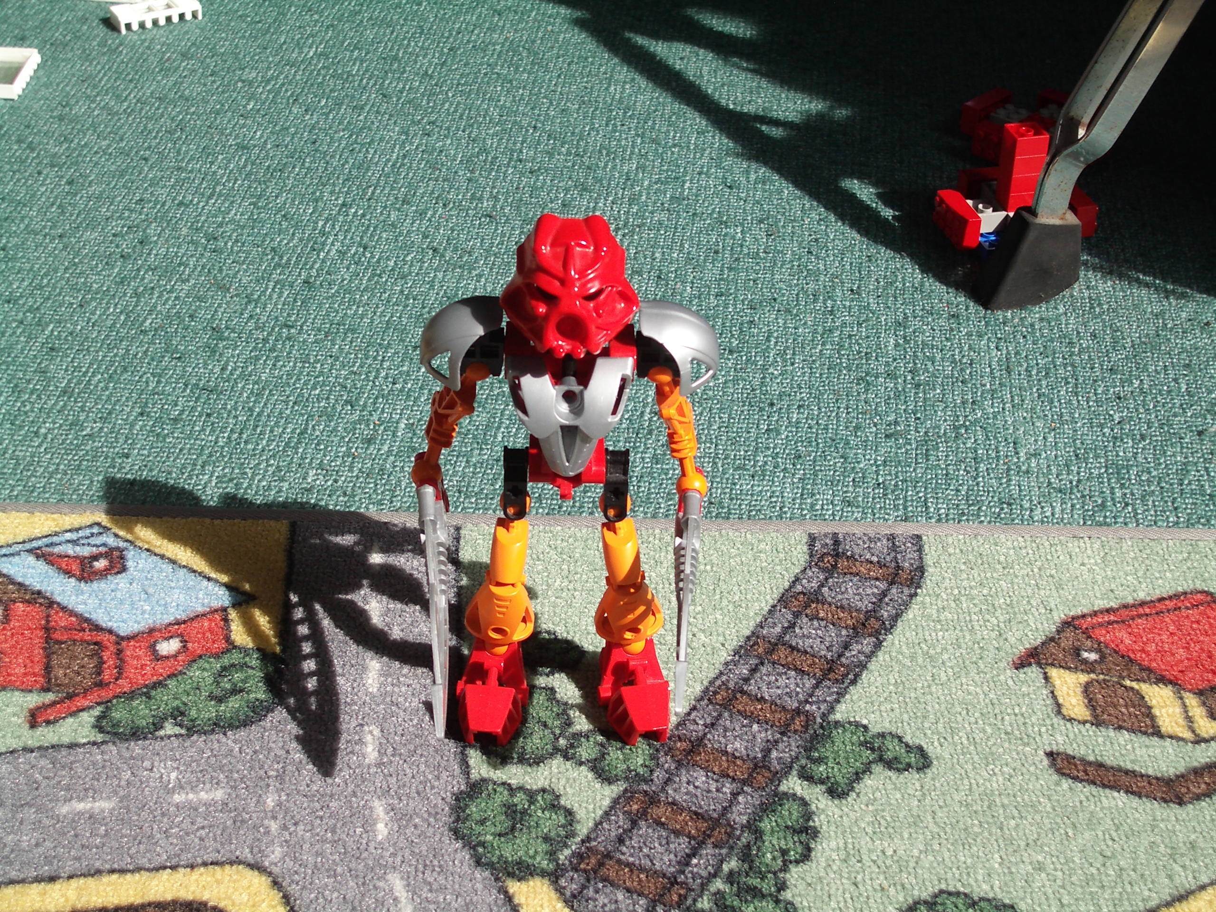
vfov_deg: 23.7
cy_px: 456
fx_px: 2178
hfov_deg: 31.2
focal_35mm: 62
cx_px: 608
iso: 80
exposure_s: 1/250
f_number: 3.5
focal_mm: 10.2
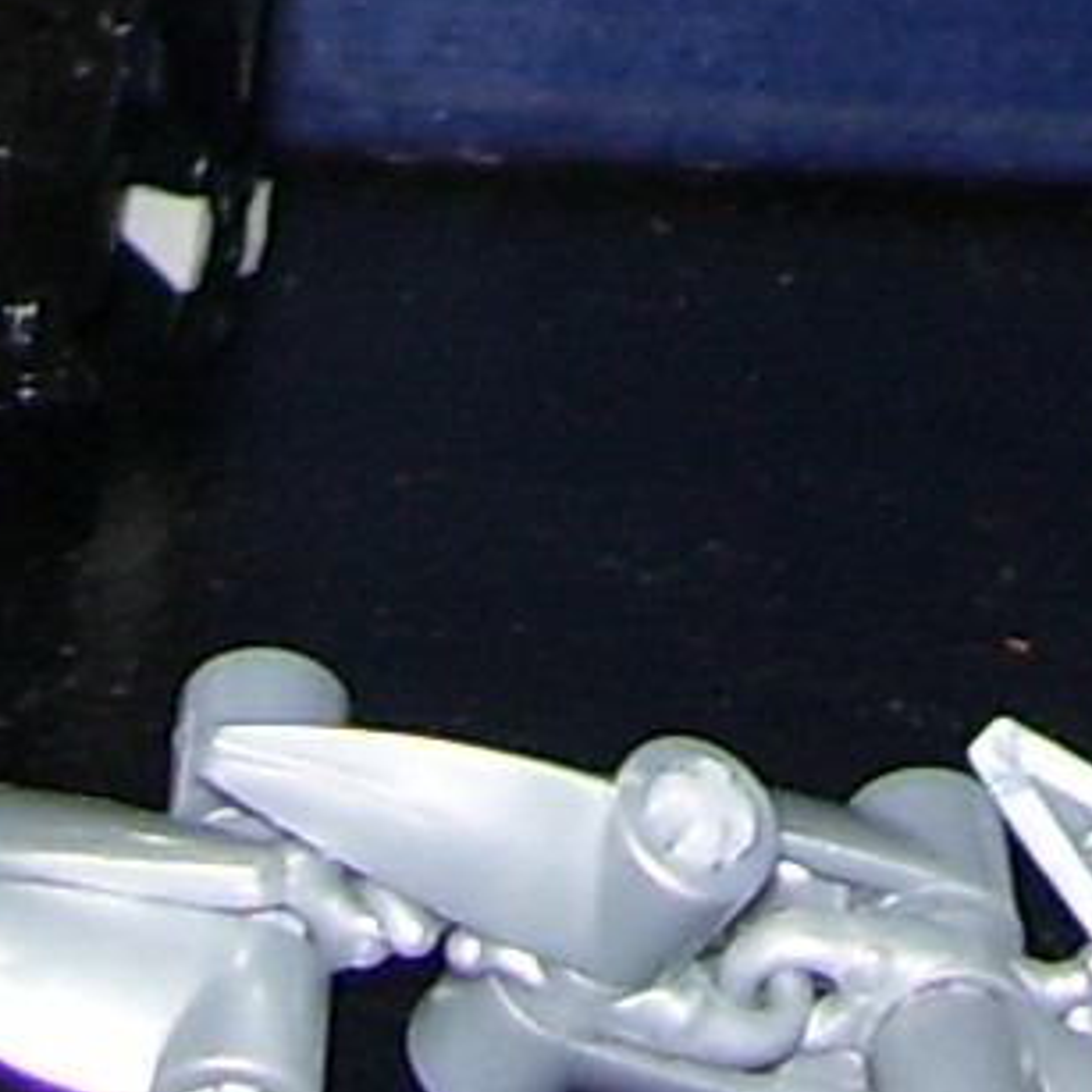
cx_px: 1078
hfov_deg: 7.3
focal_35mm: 239
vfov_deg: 6.8
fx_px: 8530
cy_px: -1924
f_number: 2.7
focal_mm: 6
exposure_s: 1/60
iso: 80
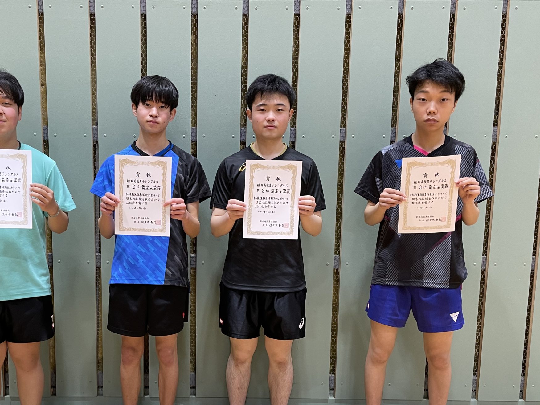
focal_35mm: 38
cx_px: 198
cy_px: 281
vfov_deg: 37.2
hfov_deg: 48.4
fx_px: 593
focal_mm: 4.2
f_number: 1.6
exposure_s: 1/50
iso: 100
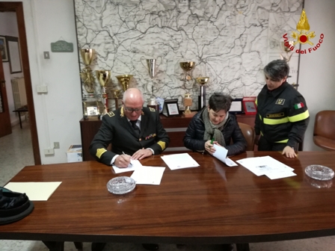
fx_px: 261
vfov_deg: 51.4
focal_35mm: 27
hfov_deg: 65.3
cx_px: 168
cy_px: 126
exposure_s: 1/25
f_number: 2
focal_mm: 3.79
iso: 320
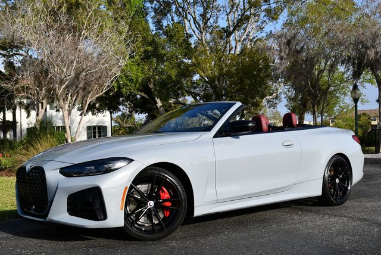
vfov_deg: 30.6
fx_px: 466
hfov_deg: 44.5
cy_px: 128
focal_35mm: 44
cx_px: 190
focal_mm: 22
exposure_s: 1/250
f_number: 8
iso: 100
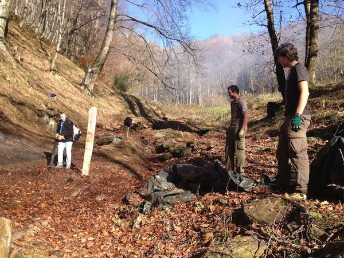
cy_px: 129
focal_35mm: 35
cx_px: 172
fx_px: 348
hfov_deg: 52.6
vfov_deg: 40.7
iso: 50
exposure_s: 1/435
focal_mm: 4.28
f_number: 2.4
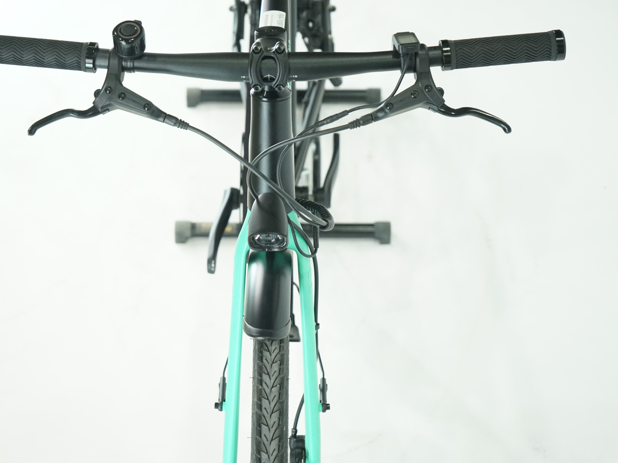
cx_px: 276
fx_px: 1357
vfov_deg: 19.4
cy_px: 231
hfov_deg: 25.6
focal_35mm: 76
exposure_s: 1/200
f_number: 5.6
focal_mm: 70
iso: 2500
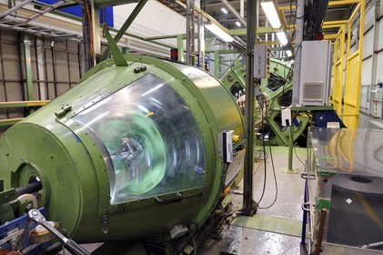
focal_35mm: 24
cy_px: 128
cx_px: 192
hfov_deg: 73.8
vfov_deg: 53.1
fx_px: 255
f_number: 6.3
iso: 1600
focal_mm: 24
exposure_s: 1/30
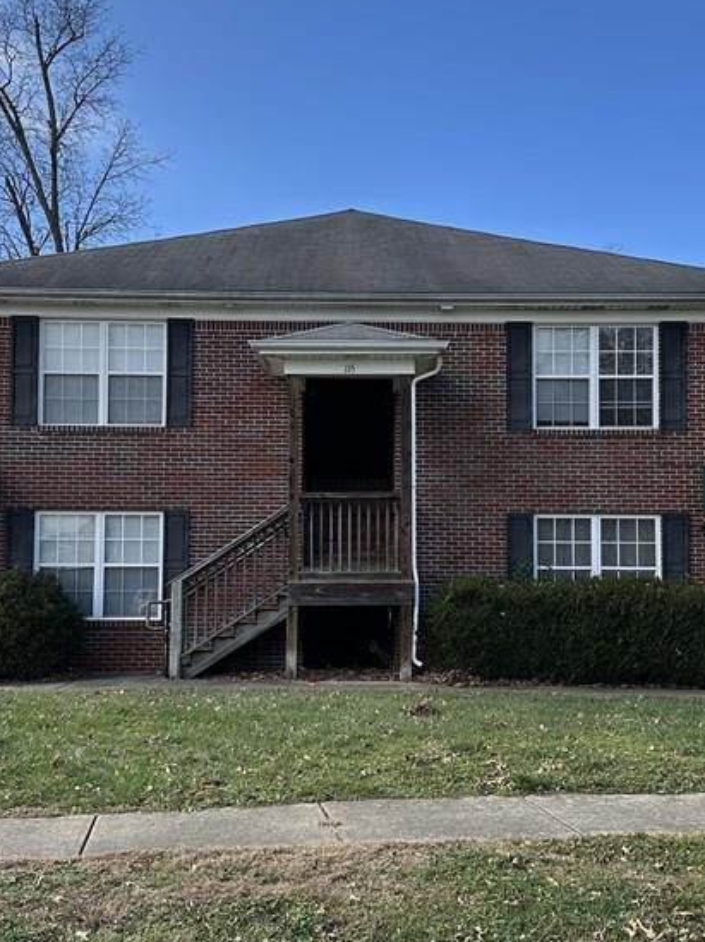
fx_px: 1142
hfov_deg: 34.3
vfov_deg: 44.8
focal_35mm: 42
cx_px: 360
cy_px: 503
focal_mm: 6.86
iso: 80
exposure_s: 1/2299
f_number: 1.78
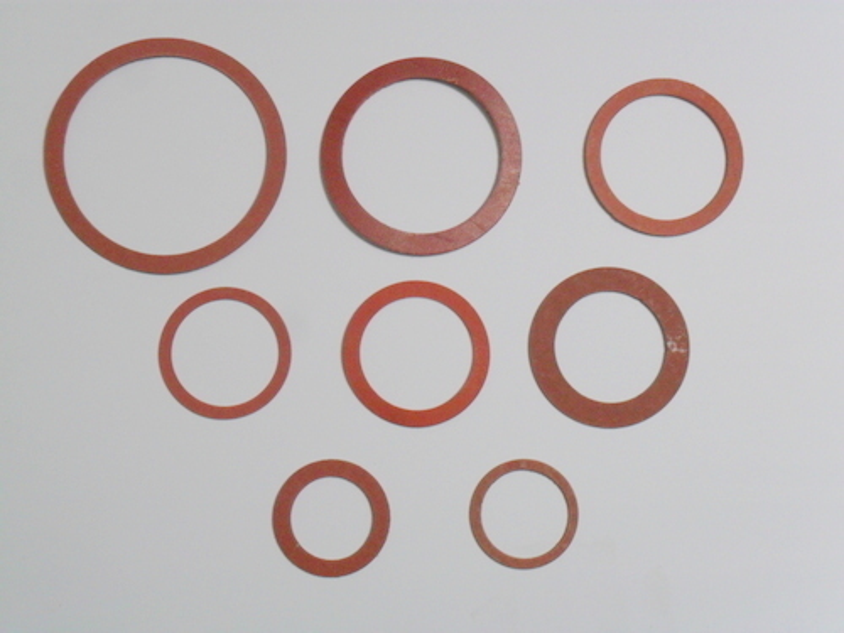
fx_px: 1268
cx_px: 422
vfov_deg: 28.0
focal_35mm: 52
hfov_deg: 36.8
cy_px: 316
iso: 200
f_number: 5
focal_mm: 9.3
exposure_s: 1/15
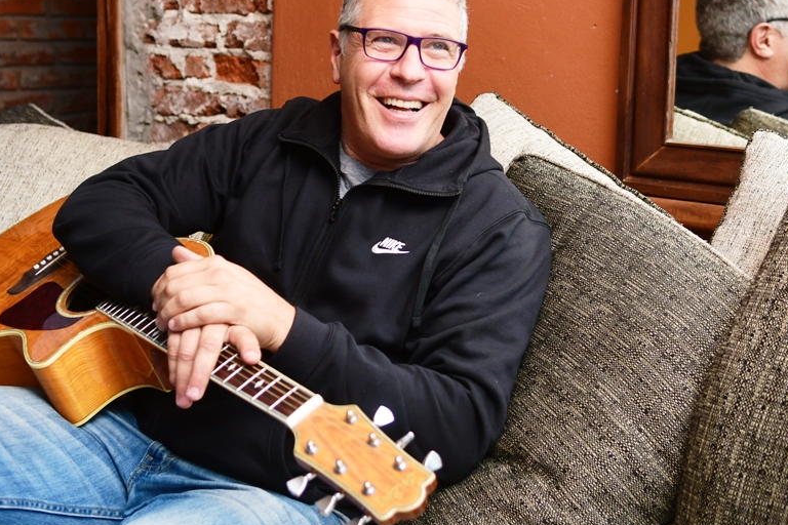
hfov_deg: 33.4
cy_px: 207
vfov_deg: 22.6
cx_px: 359
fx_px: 1313
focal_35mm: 60
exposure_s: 1/100
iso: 800
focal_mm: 30
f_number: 2.8
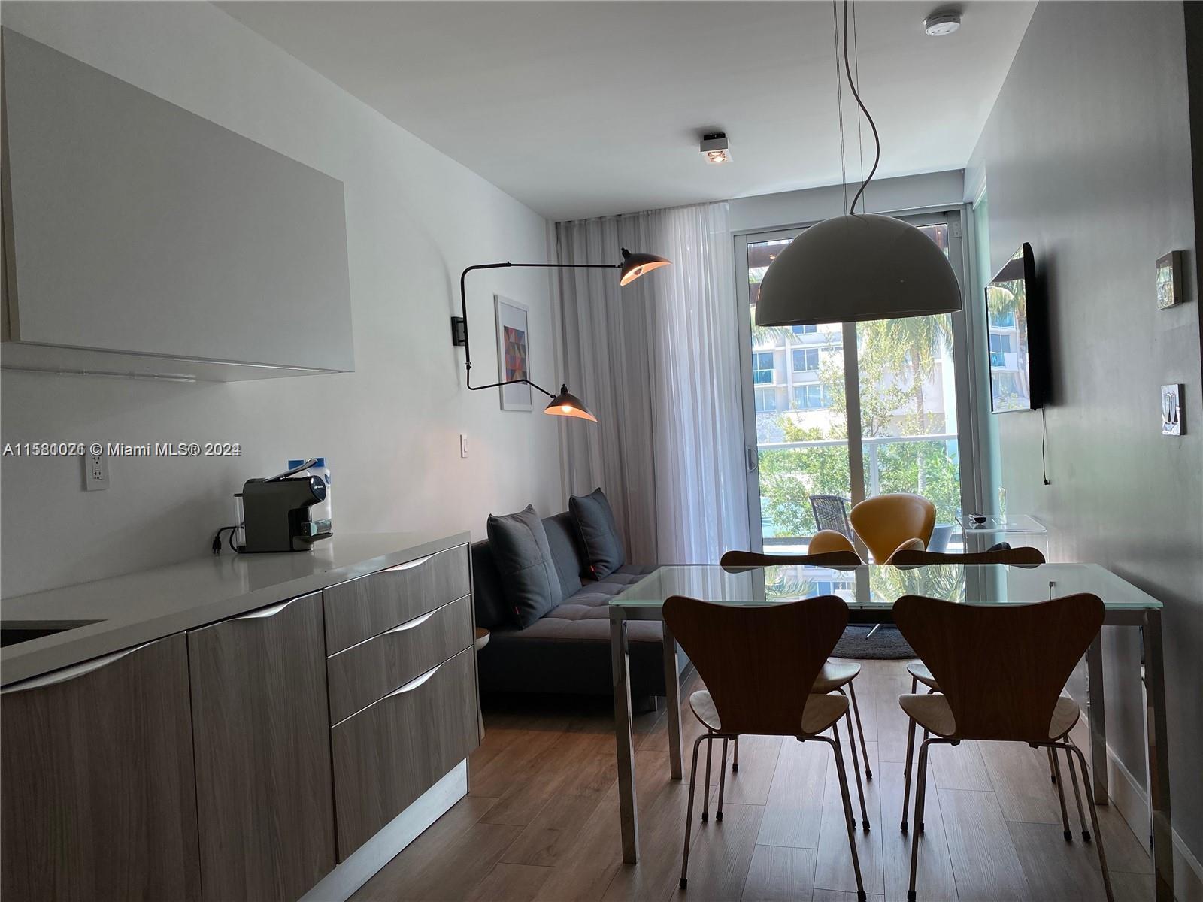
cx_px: 602
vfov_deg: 53.1
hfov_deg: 67.3
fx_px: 904
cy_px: 451
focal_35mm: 26
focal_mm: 4.25
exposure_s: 1/147
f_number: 1.8
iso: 32
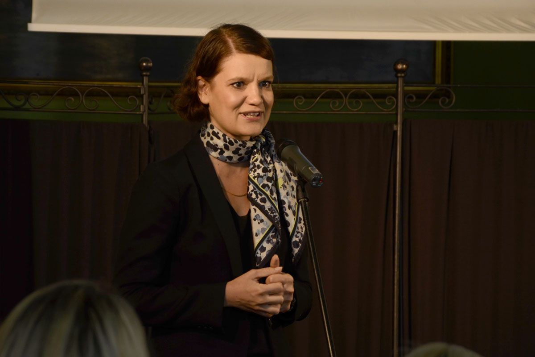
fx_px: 2340
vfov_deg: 8.7
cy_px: 178
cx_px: 268
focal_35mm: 158
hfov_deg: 13.0
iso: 400
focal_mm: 105
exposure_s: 1/25
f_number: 6.3
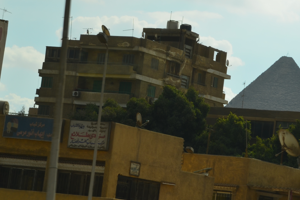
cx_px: 268
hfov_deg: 13.2
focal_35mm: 154
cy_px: 25
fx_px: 1283
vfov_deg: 8.9
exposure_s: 1/200
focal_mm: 55
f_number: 13
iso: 100
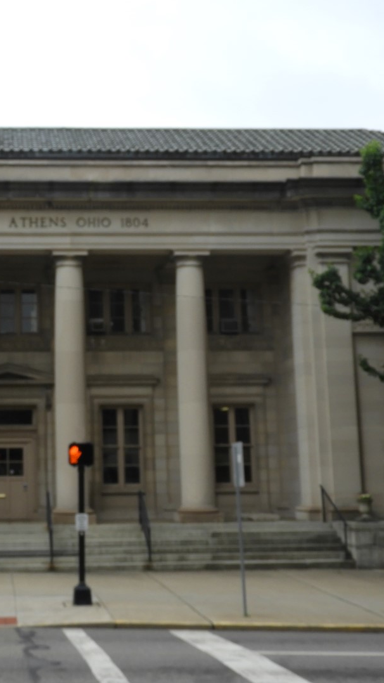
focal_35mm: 51
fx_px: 923
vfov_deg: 40.6
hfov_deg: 22.9
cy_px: 342
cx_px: 34
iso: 100
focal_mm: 6.3
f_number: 3.8
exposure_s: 1/500
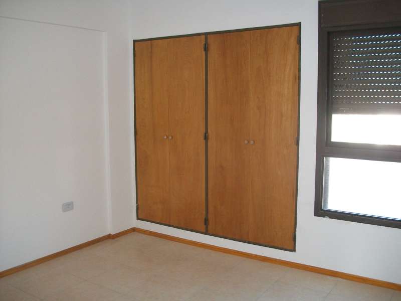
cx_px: 200
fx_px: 371
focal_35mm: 32
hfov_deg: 56.8
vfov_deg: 44.2
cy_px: 150
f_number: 2.9
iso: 160
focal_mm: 5.7
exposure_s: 1/60
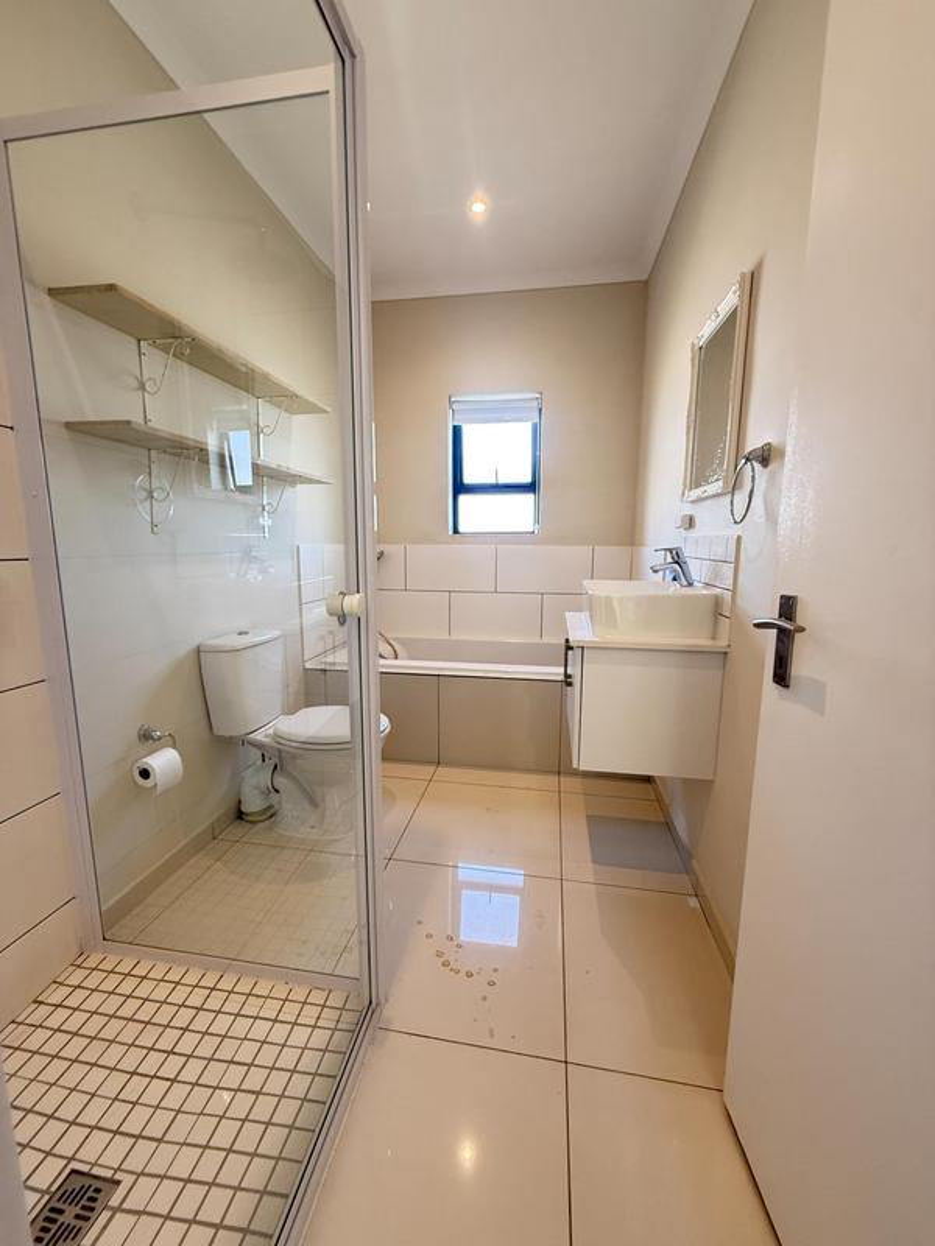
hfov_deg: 85.7
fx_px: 504
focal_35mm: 14
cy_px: 623
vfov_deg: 102.1
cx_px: 468
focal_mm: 2.22
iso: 320
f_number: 2.2
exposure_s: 1/99
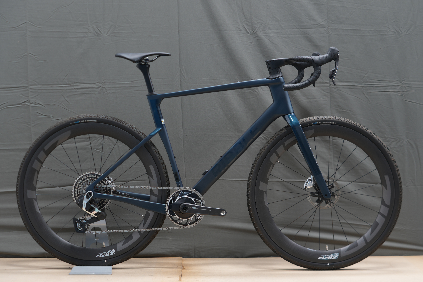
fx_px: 822
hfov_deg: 28.8
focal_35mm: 70
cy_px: 141
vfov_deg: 19.5
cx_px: 212
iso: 100
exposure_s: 1/6
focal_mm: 70
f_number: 5
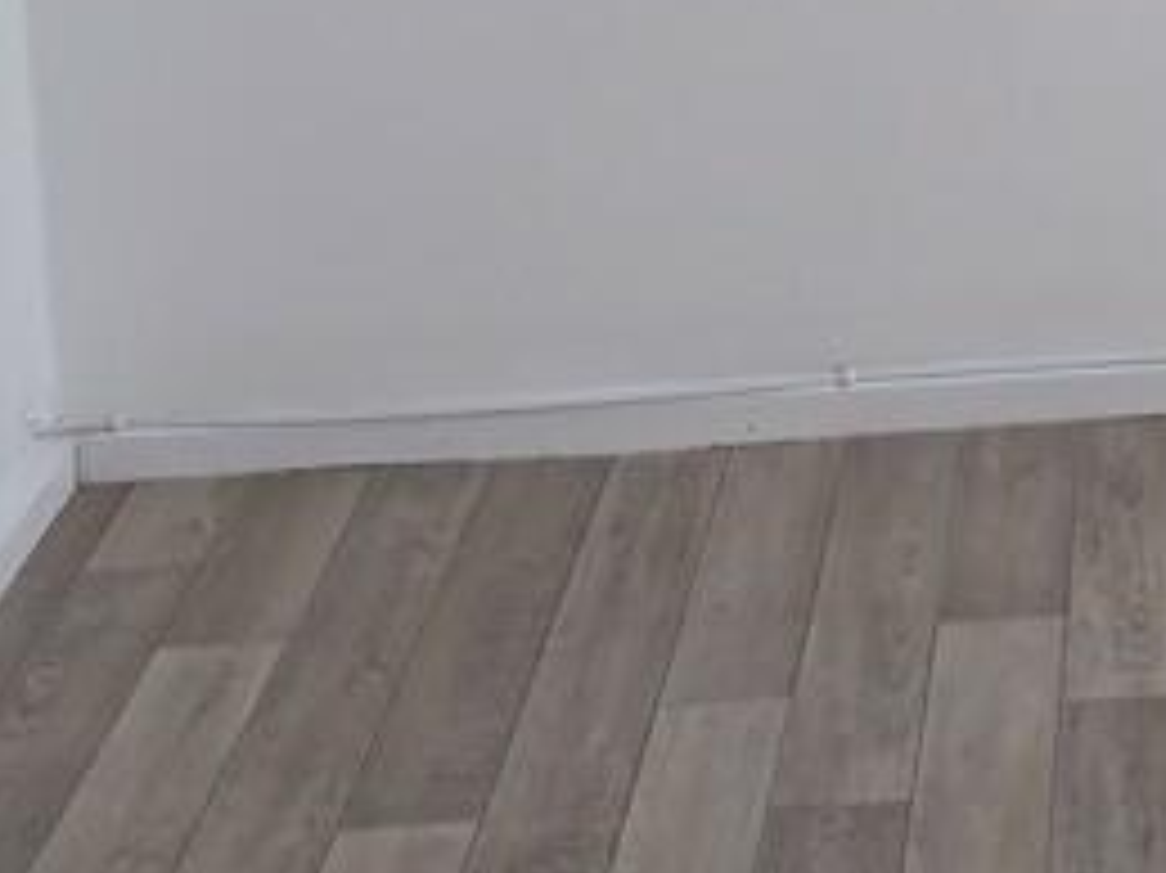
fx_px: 3333
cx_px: 1504
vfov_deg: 13.6
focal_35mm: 99
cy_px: -634
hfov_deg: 18.5
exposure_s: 1/60
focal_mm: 4.6
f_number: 1.8
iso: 40
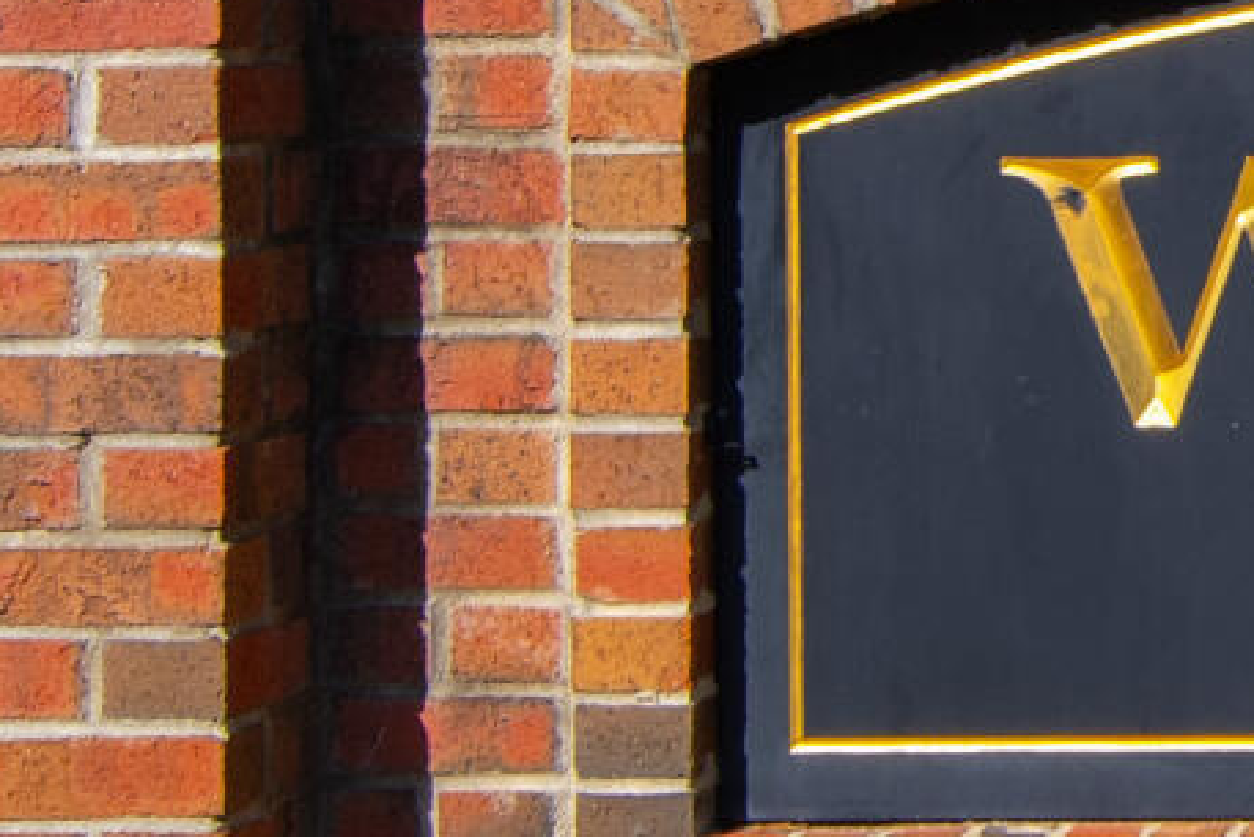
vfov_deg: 8.2
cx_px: 2116
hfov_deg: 11.5
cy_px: 3
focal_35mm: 167
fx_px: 5828
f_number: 8
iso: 100
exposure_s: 1/200
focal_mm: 17
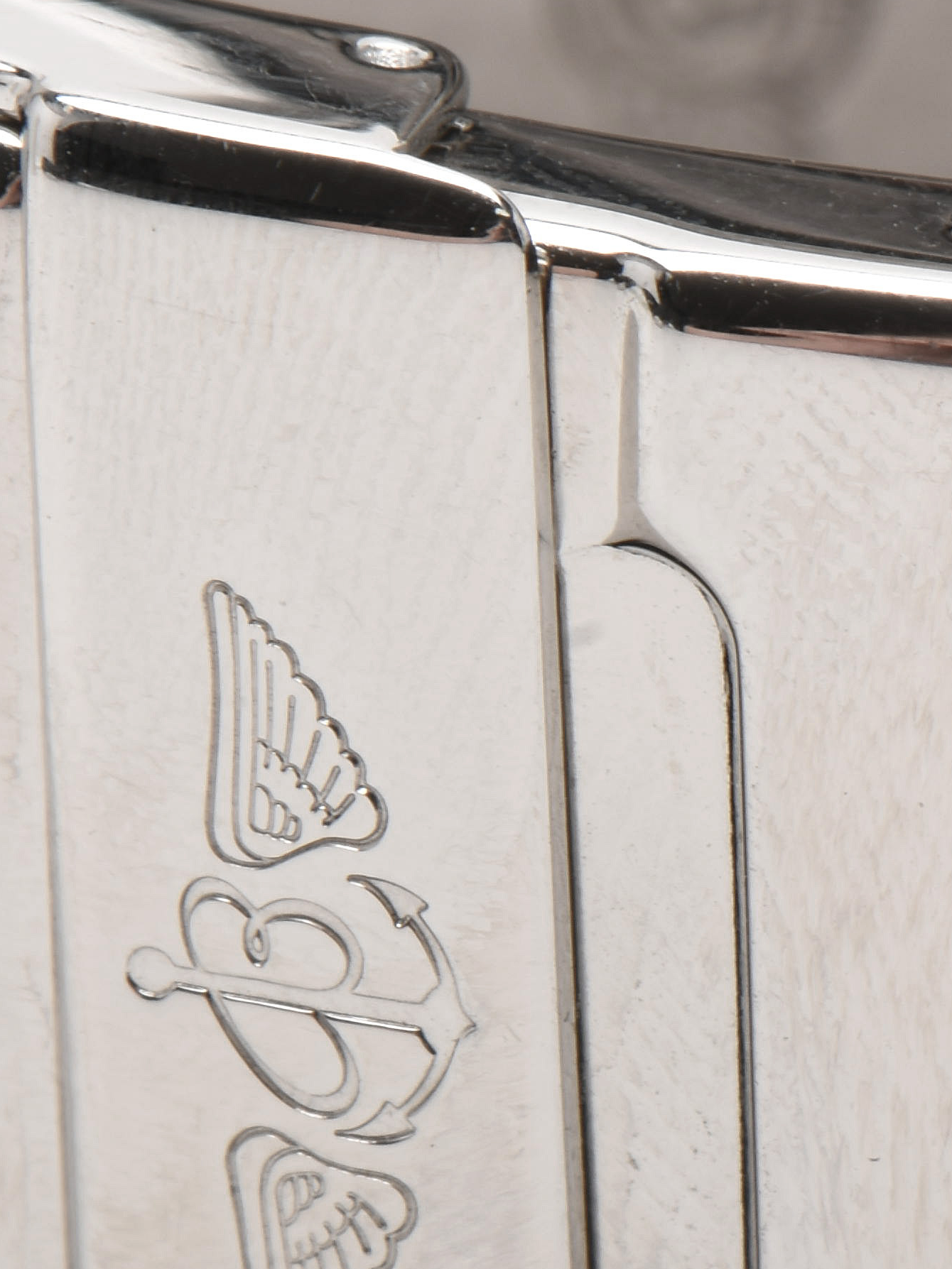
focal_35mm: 412
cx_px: 730
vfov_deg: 4.8
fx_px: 15095
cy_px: 876
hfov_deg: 3.6
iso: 100
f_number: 20
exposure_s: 1/100
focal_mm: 85
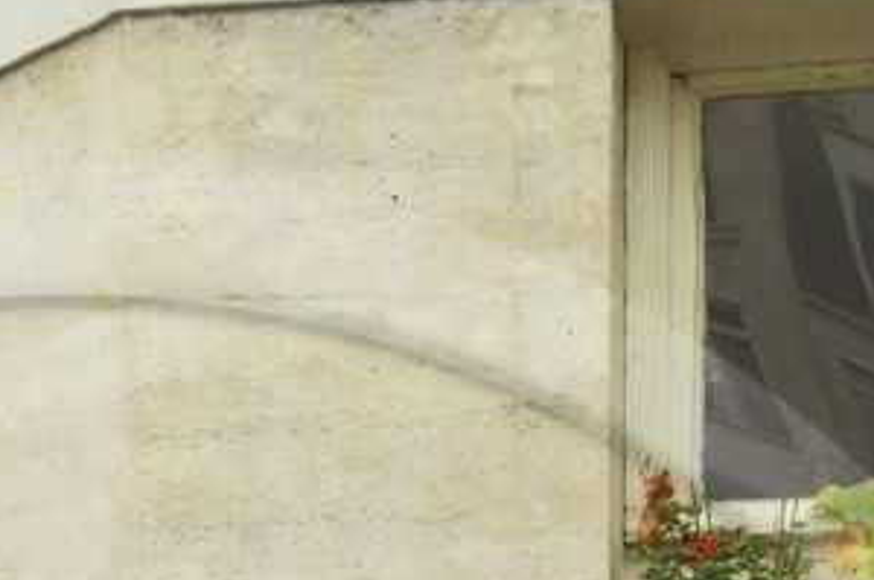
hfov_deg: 10.7
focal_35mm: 192
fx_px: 4654
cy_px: 1370
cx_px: 64
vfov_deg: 6.8
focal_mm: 24
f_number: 8.5
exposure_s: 1/160
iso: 400
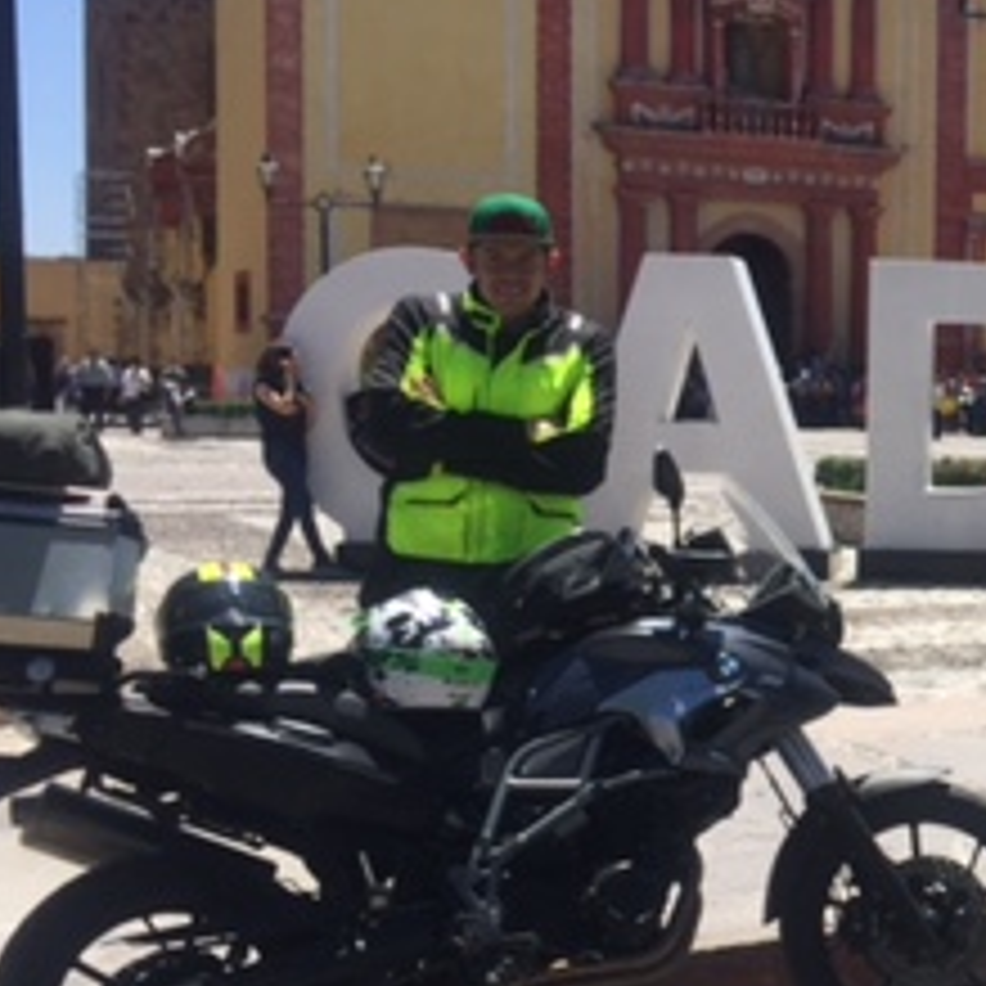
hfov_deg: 21.1
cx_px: 1252
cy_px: 563
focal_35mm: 75
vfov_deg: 23.0
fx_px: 2417
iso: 32
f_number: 2.2
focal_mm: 4.15
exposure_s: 1/2326
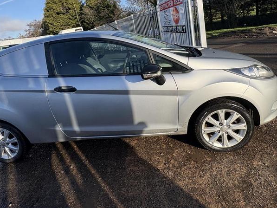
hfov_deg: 78.9
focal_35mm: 21
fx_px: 168
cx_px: 130
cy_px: 65
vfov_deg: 61.5
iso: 50
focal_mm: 2.22
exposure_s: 1/1217
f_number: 2.2
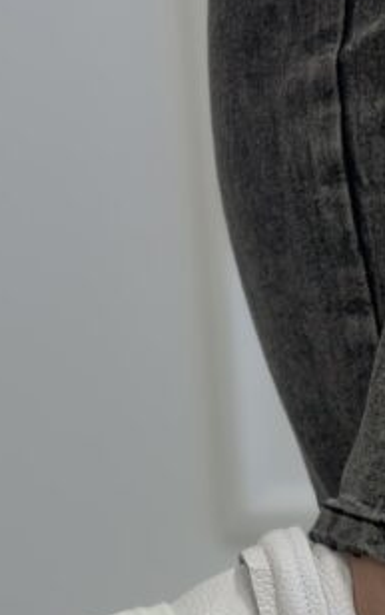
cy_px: 767
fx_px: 2212
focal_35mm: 132
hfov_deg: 9.7
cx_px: 553
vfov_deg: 15.2
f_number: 1.78
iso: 80
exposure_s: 1/100
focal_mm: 6.86
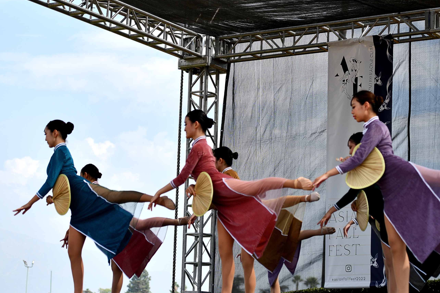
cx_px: 307
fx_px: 1234
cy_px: 128
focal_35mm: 101
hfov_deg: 20.1
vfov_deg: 13.5
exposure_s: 1/1250
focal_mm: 70
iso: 100
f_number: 3.5
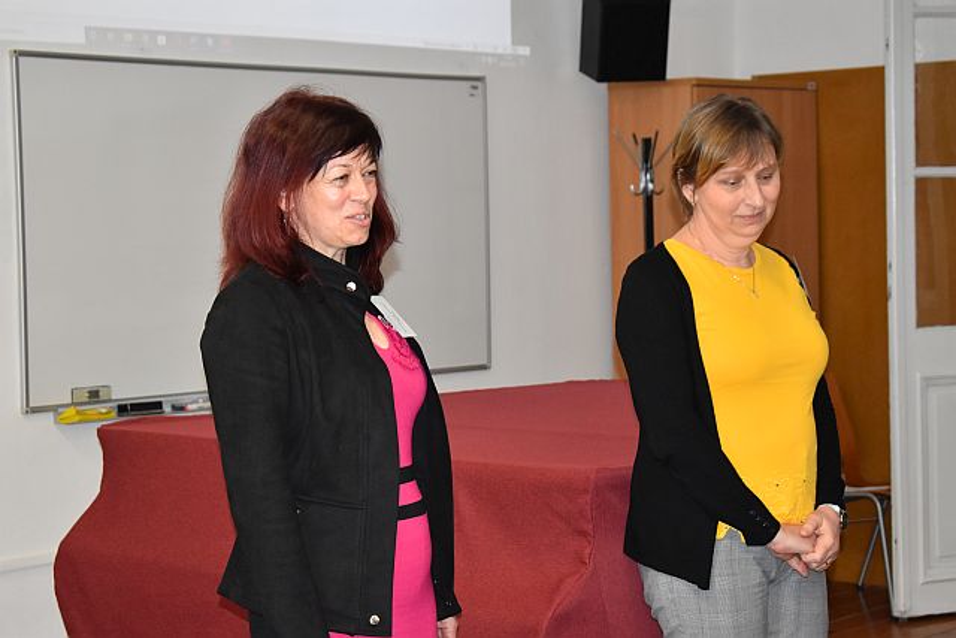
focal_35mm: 82
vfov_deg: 16.6
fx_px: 2191
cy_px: 319
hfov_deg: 24.6
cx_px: 478
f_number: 5.6
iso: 1600
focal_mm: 55
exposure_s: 1/125
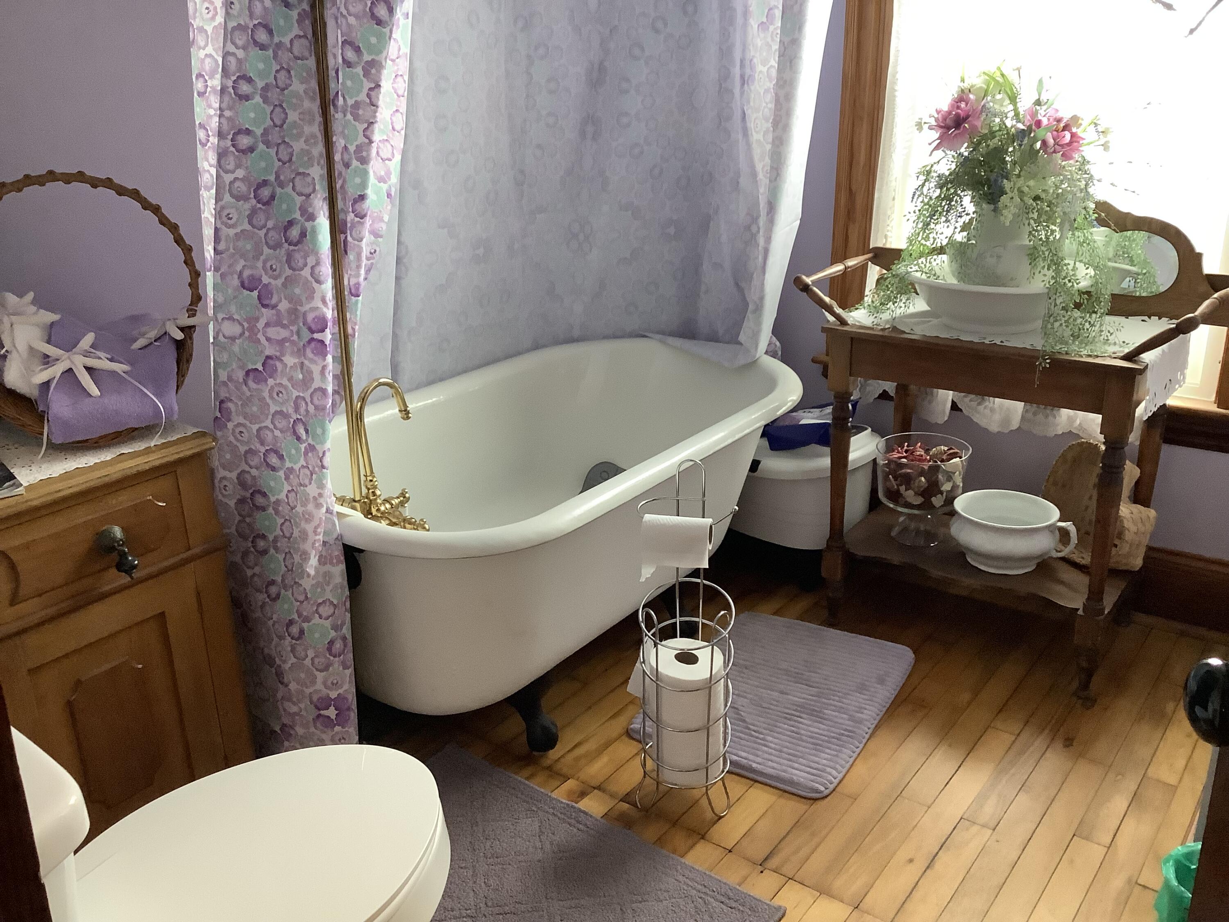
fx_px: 1101
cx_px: 614
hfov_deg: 58.4
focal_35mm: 31
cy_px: 461
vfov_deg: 45.4
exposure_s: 1/60
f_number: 2.4
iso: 320
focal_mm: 3.3
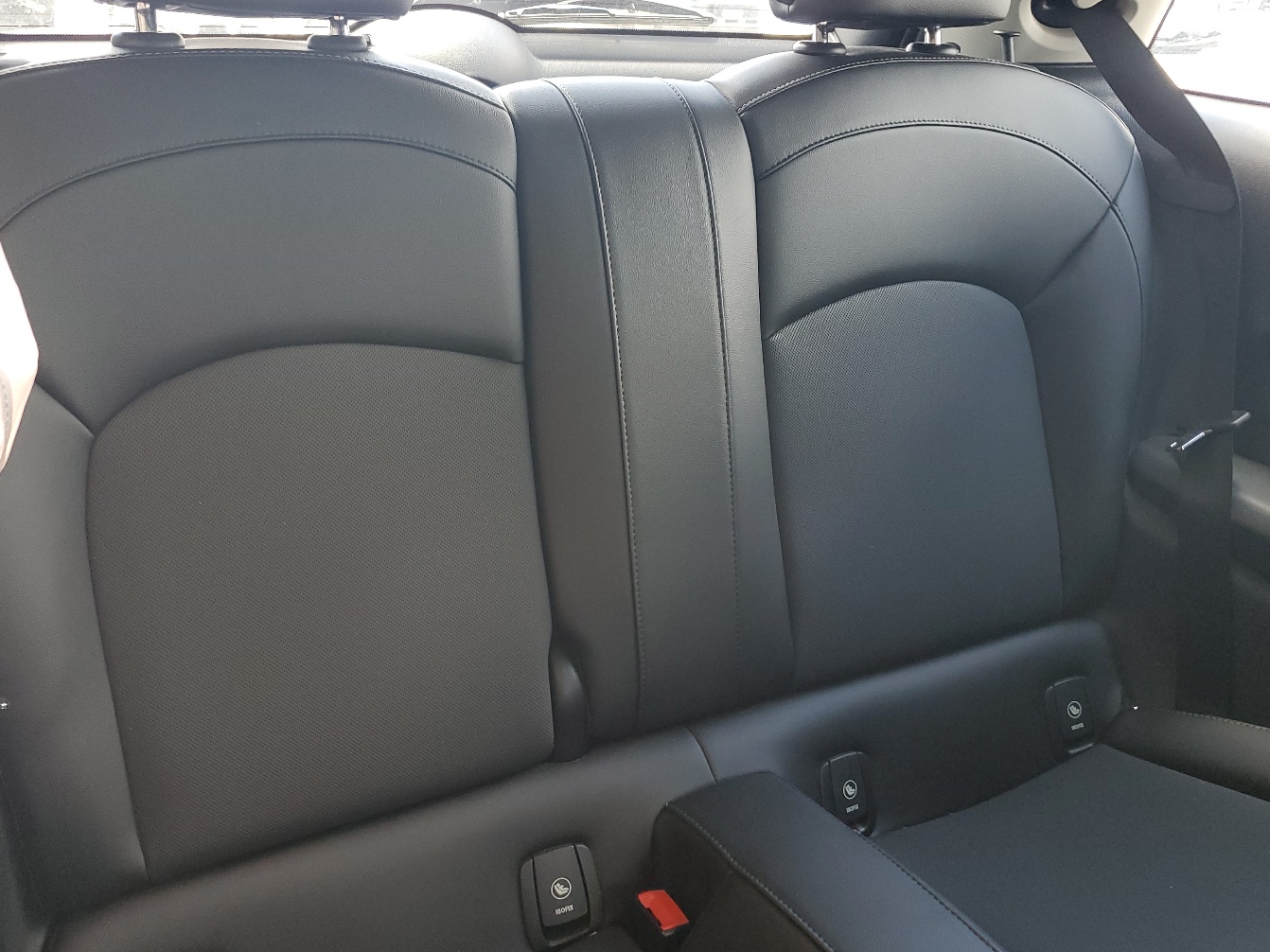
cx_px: 604
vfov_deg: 45.4
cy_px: 451
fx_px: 1137
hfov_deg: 58.3
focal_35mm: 31
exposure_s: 1/120
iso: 79
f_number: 1.5
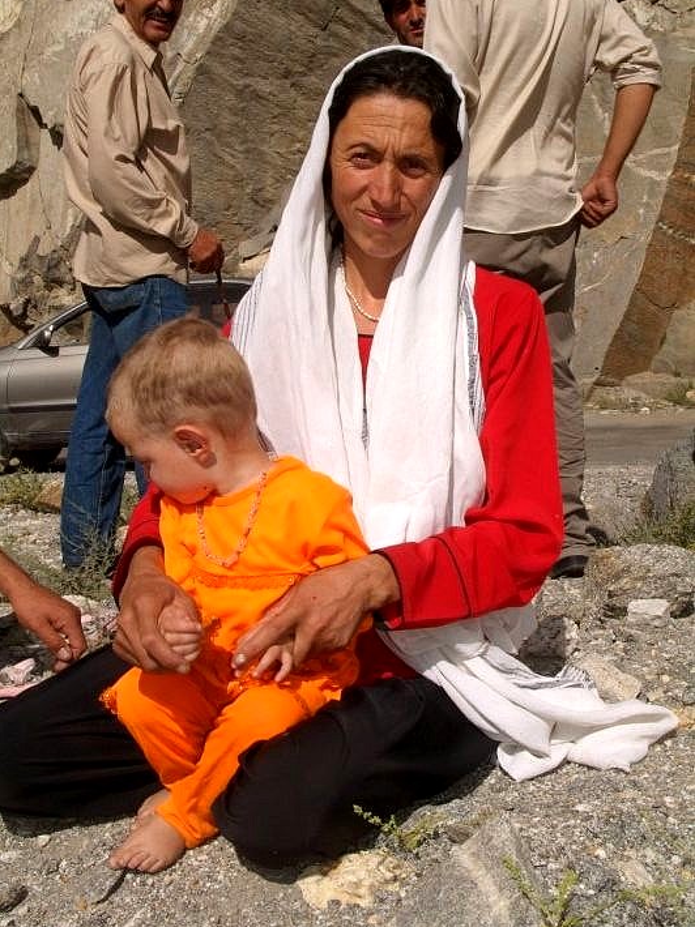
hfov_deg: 28.5
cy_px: 430
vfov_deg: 37.5
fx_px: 1366
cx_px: 347
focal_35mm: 51
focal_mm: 31
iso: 400
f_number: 27
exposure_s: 1/125
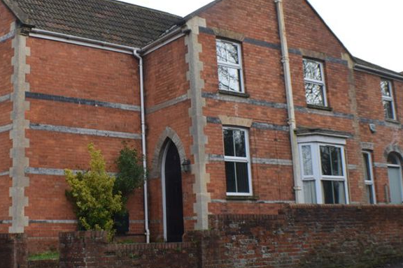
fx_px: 705
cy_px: 131
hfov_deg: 31.3
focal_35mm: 63
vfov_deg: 21.6
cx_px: 98
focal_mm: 21
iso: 360
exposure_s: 1/250
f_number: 8
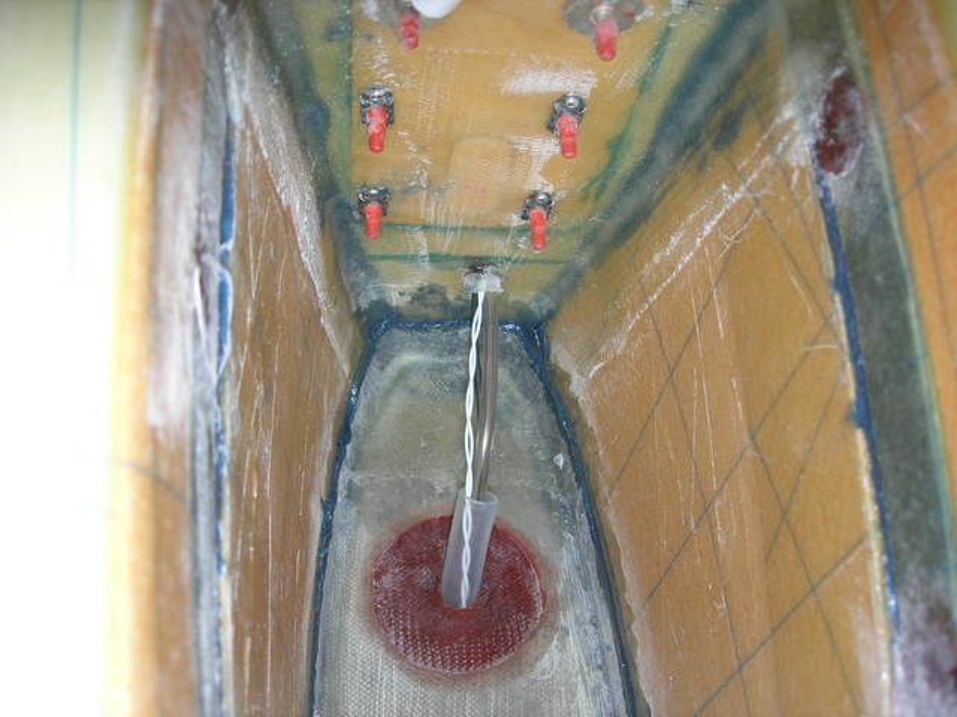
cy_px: 358
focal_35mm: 38
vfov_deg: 37.7
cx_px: 478
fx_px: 1051
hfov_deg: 49.0
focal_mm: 7.8
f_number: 2.8
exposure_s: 1/60.1
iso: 64
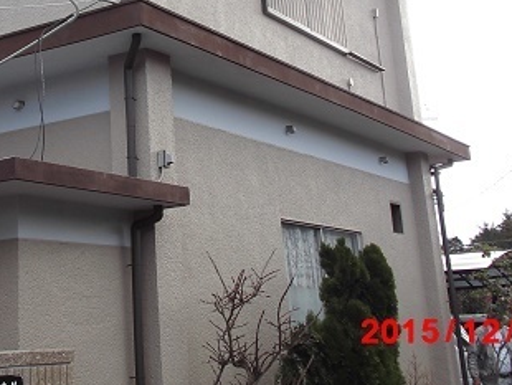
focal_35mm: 60
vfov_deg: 23.8
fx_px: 888
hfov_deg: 31.7
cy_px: 36
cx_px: 142
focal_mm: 5.47
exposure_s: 1/125
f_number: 3.3
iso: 64
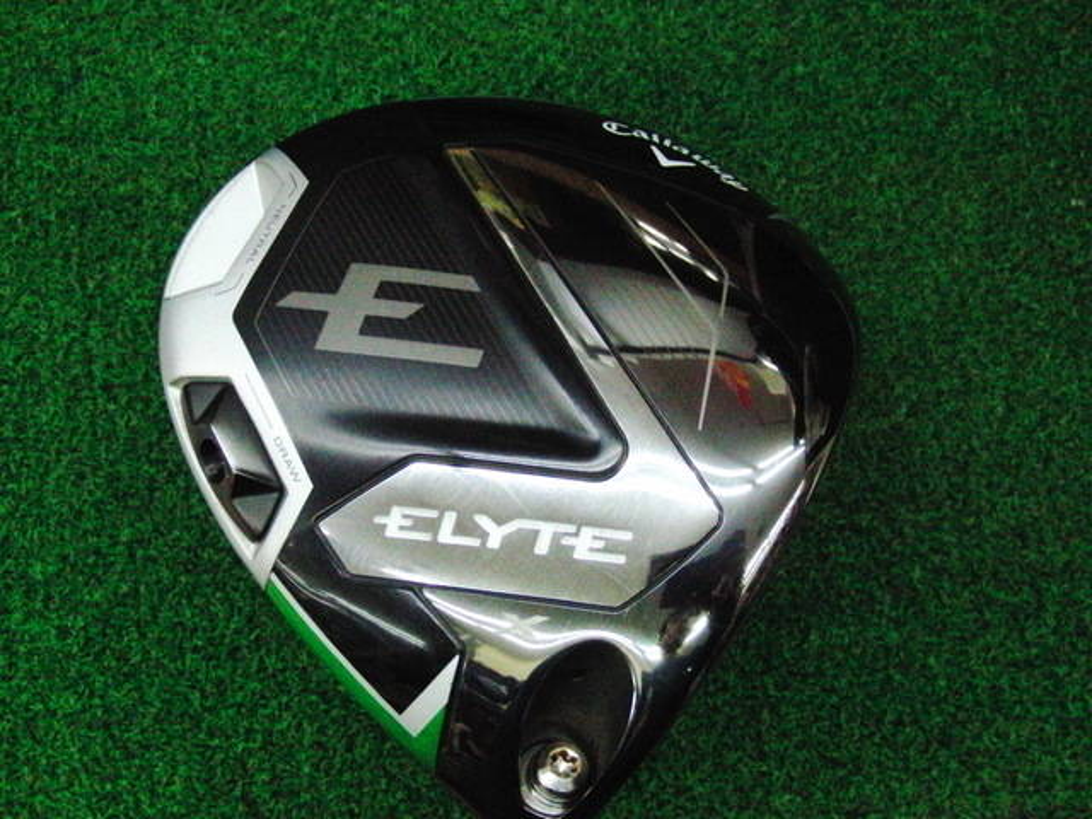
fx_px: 1167
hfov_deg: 50.1
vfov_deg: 38.7
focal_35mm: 37
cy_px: 410
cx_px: 546
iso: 3200
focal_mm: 6.42
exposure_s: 1/500
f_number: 3.6
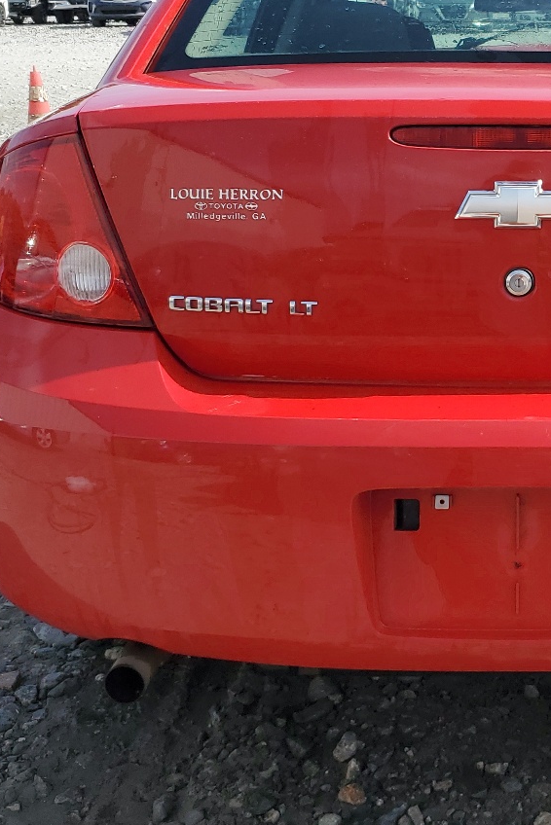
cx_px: 548
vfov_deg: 38.6
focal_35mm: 51
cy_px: 296
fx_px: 1170
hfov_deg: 25.2
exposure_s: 1/2500
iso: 50
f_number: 1.5
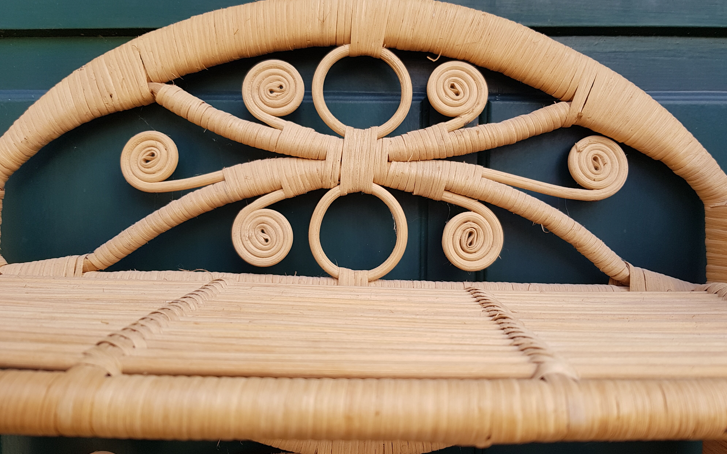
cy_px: 185
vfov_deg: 44.3
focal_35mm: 28
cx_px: 369
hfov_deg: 66.5
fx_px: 555
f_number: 1.7
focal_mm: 4.2
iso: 50
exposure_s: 1/166
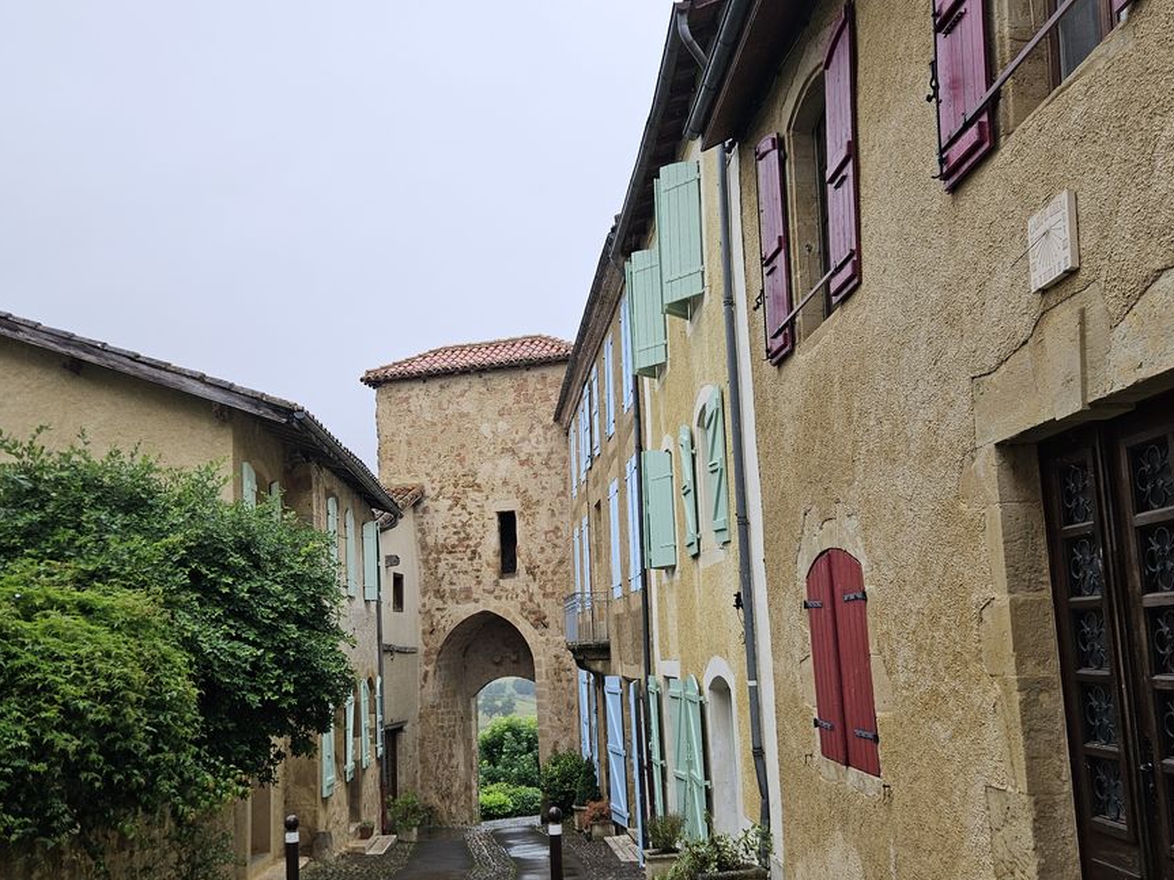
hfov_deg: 56.7
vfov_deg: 43.9
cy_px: 524
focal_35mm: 32
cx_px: 528
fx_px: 1085
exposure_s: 1/190
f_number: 1.8
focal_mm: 5.4
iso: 125
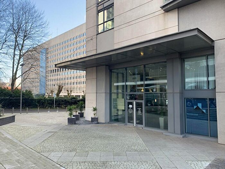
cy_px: 84
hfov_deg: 67.3
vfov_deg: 53.1
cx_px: 112
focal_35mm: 26
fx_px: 169
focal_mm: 4.25
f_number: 1.8
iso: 25
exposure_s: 1/169
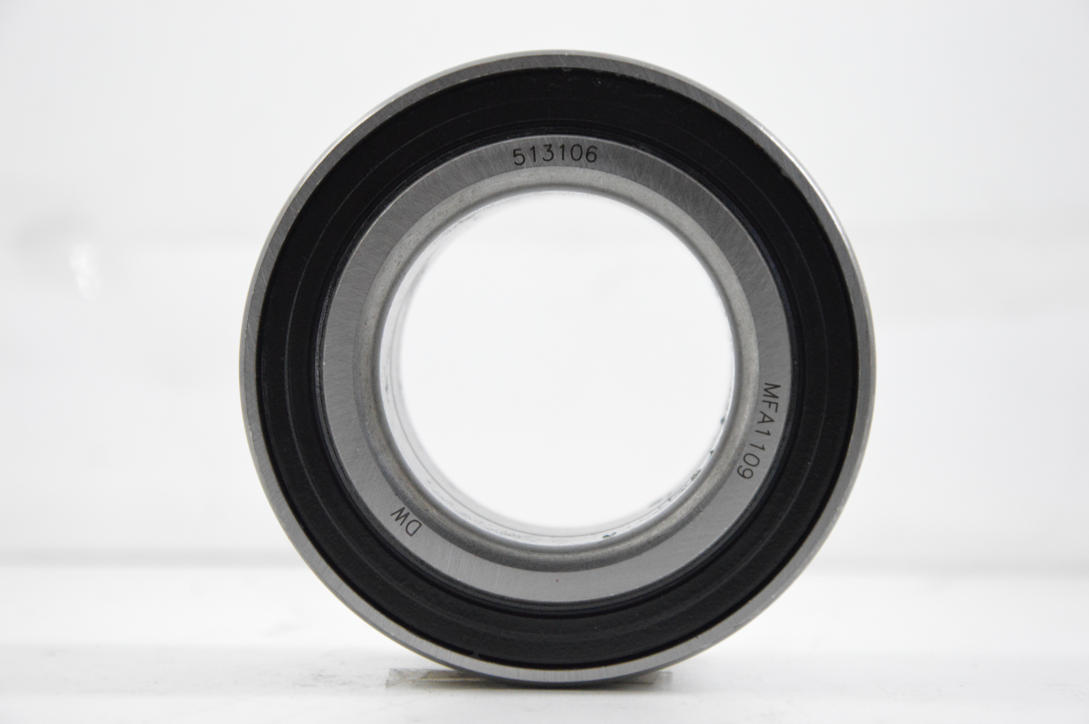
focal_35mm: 135
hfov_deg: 15.2
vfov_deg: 10.1
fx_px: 4080
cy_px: 362
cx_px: 544
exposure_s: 1/100
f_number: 7.1
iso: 3200
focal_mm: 90
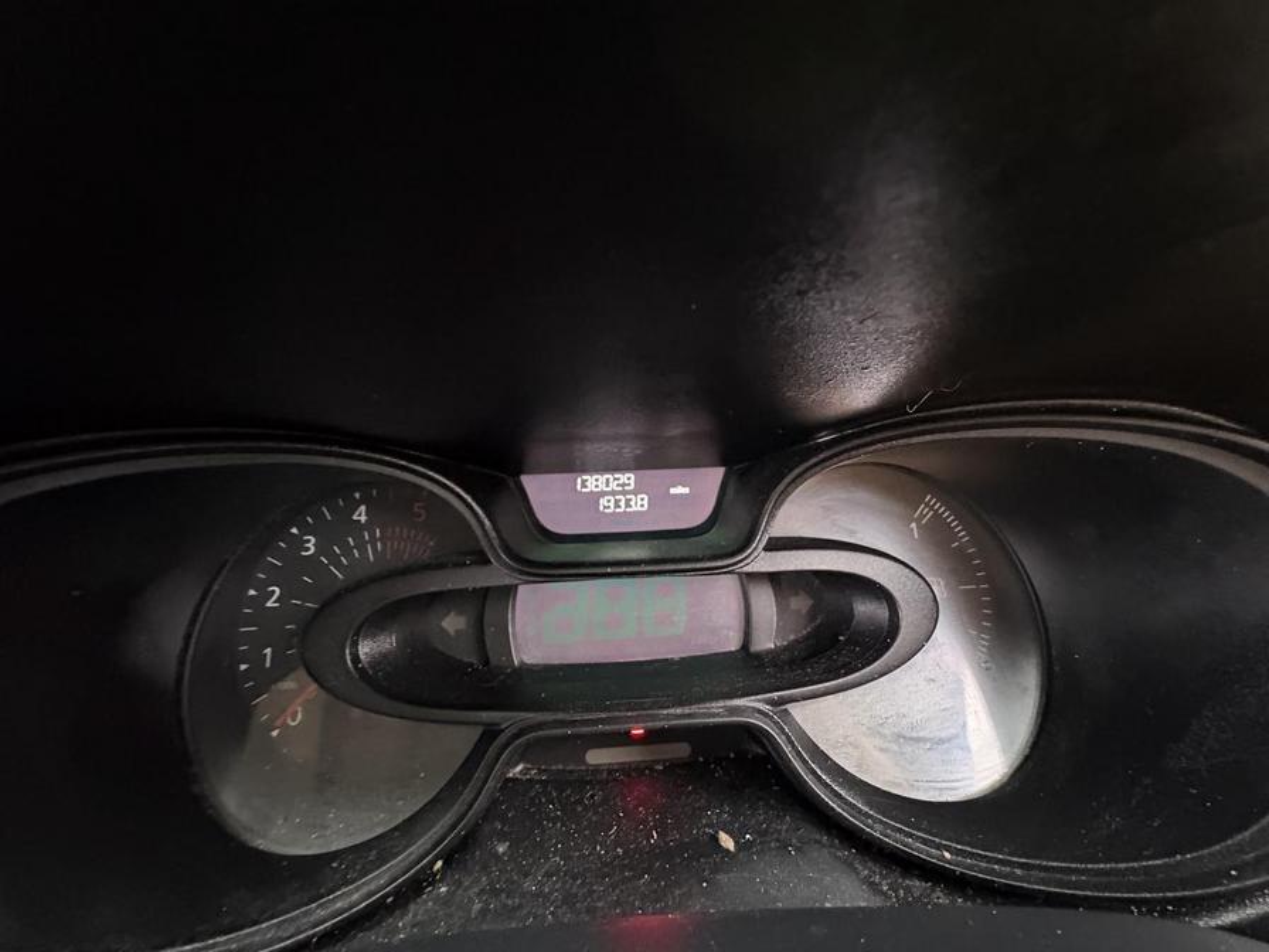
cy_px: 476
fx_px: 513
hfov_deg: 102.1
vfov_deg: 85.7
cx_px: 634
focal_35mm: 14
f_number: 2.2
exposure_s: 1/30
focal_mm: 2.22
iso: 1250
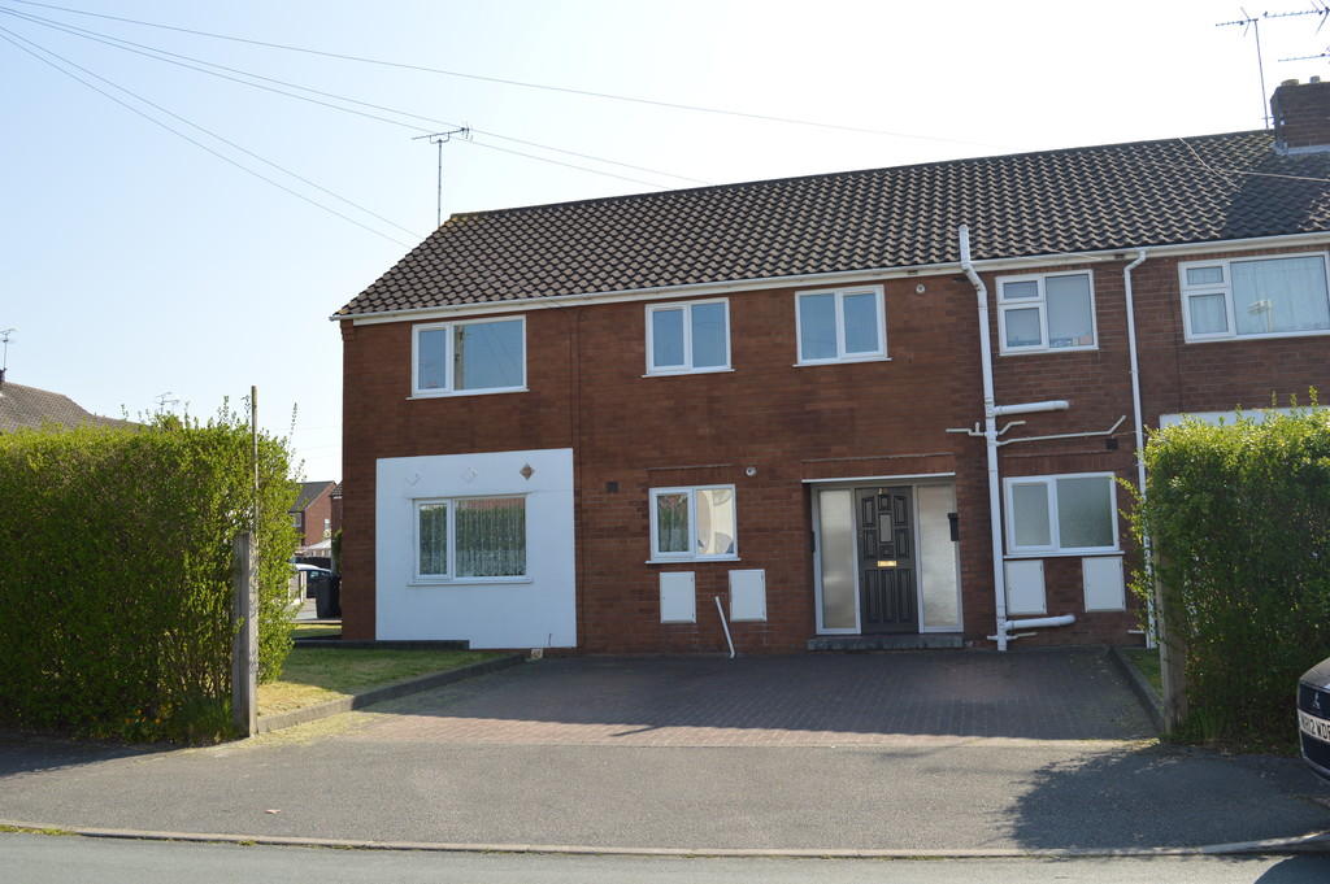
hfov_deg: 57.3
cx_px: 665
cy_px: 442
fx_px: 1218
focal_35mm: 33
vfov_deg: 39.9
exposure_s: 1/200
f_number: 7.1
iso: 100
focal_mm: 22
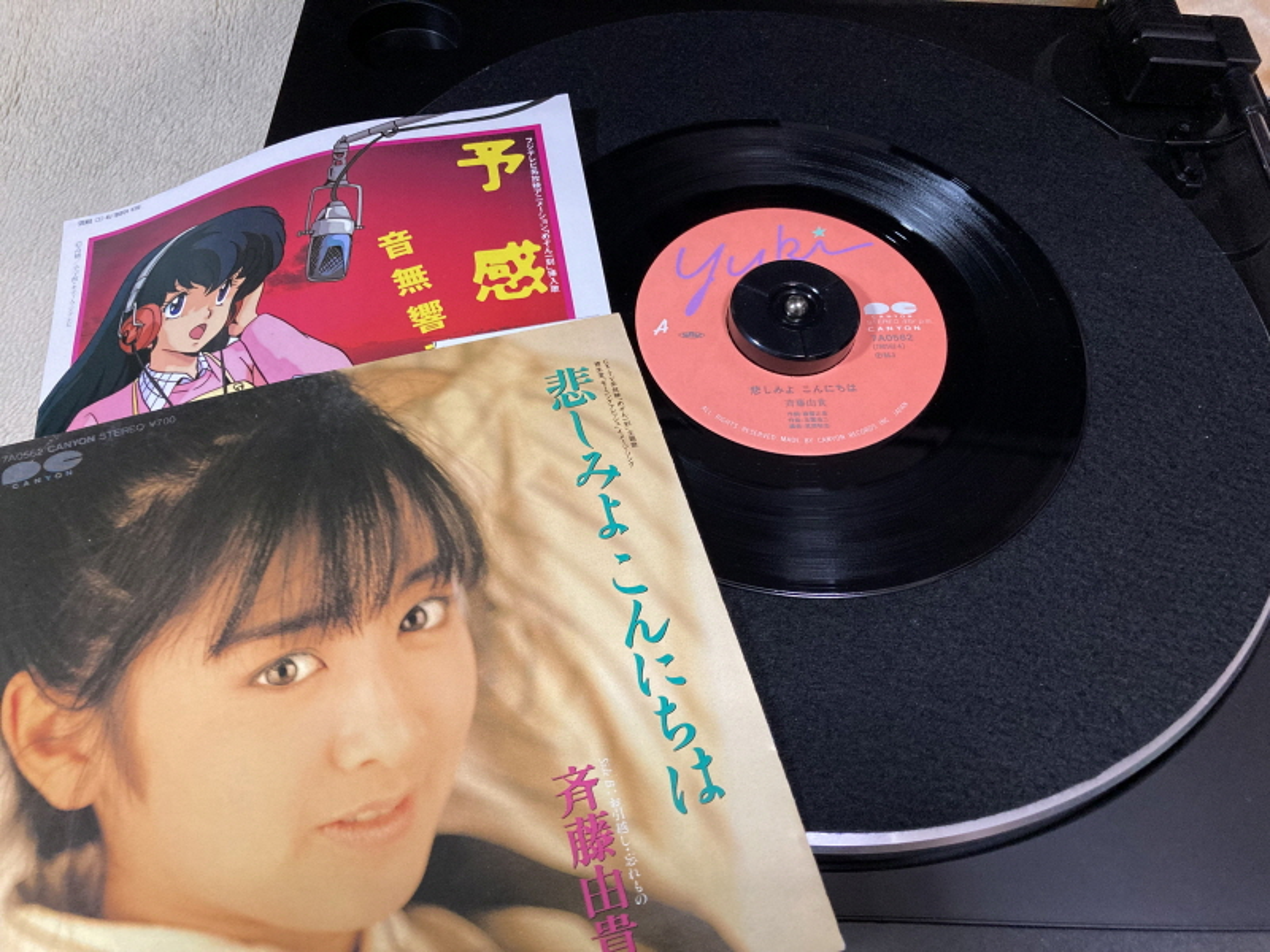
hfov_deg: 63.4
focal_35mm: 28
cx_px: 635
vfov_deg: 49.7
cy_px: 476
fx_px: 1027
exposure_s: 1/60
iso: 320
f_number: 1.8
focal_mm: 3.99
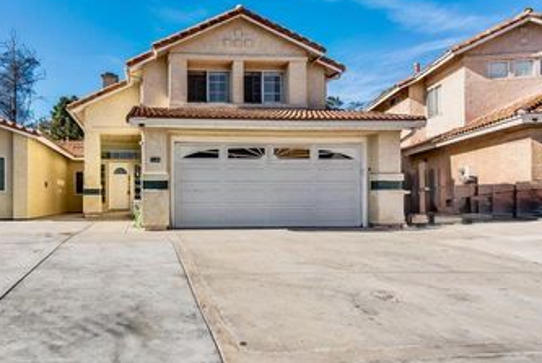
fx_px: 362
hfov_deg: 70.6
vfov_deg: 53.2
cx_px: 163
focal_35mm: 24
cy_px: 195
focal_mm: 16
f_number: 5.6
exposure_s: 1/500
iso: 100
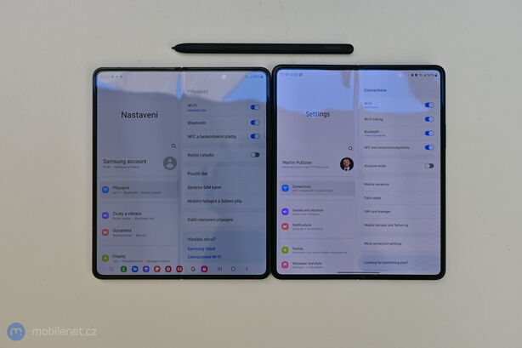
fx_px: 609
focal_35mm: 42
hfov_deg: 46.4
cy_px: 174
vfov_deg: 31.9
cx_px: 261
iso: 100
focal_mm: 28
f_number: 6.3
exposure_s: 1/160
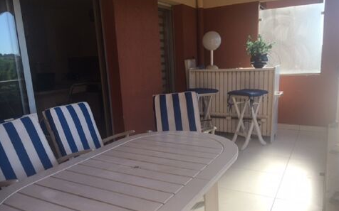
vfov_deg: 40.5
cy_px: 121
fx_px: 286
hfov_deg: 61.3
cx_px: 170
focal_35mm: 31
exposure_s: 1/827
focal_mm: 4.15
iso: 25
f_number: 2.2
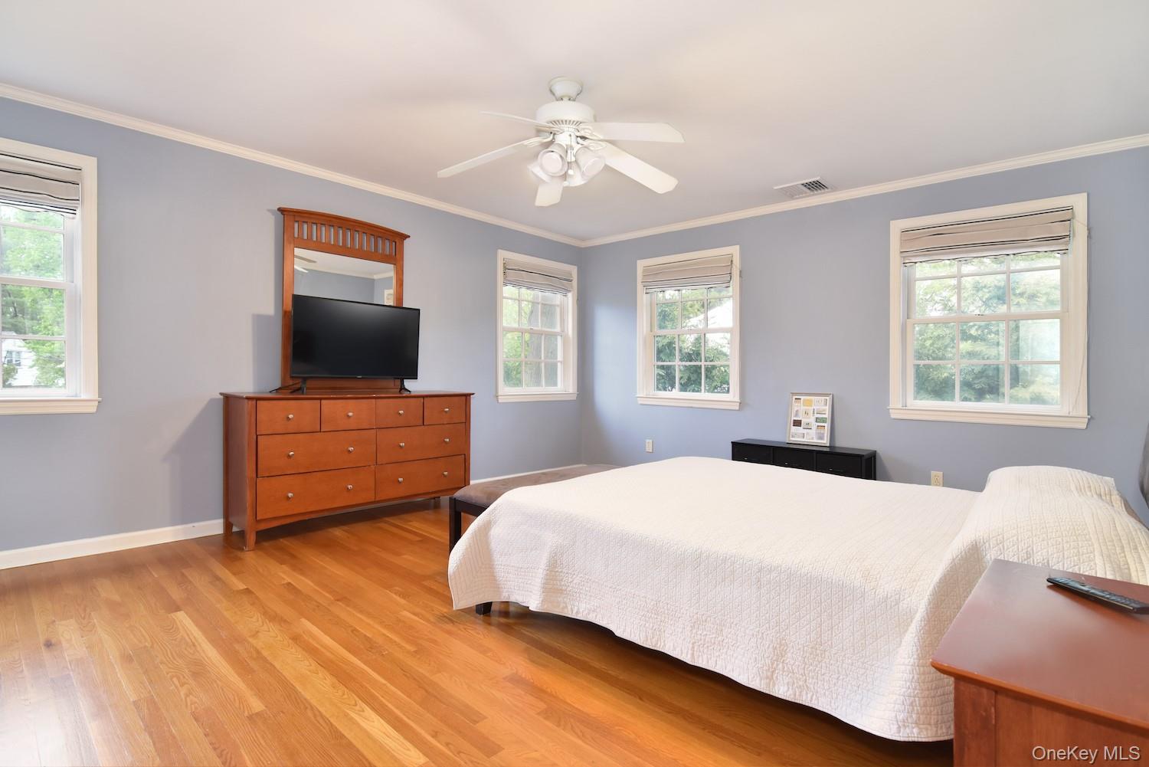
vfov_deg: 72.1
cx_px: 574
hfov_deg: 95.0
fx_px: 527
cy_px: 384
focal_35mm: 16
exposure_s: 1/50
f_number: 8
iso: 640
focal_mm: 11
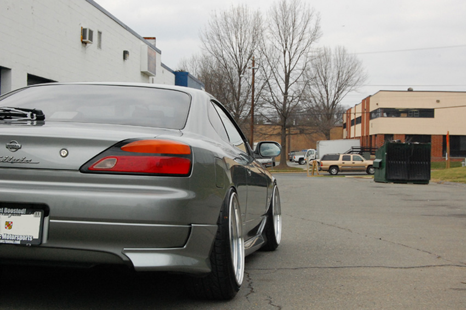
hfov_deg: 33.4
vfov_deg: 22.6
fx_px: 776
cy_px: 155
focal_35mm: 60
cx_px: 233
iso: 1600
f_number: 11
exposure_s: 1/1000
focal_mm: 40
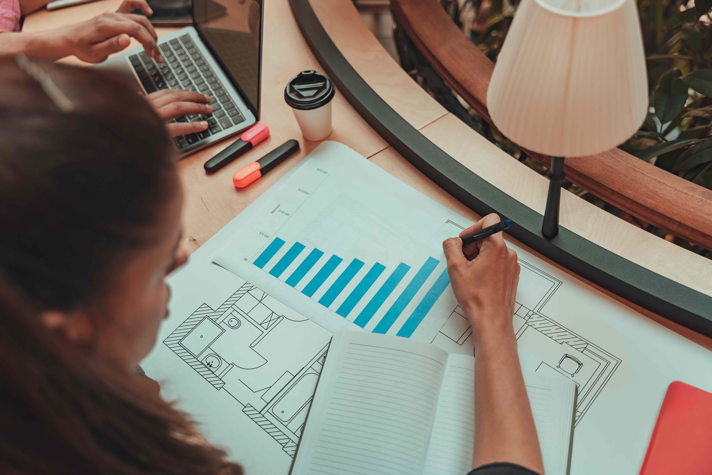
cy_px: 238
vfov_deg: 36.9
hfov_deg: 53.1
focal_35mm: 36
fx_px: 712
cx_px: 356
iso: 400
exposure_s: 1/125
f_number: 2.8
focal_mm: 36
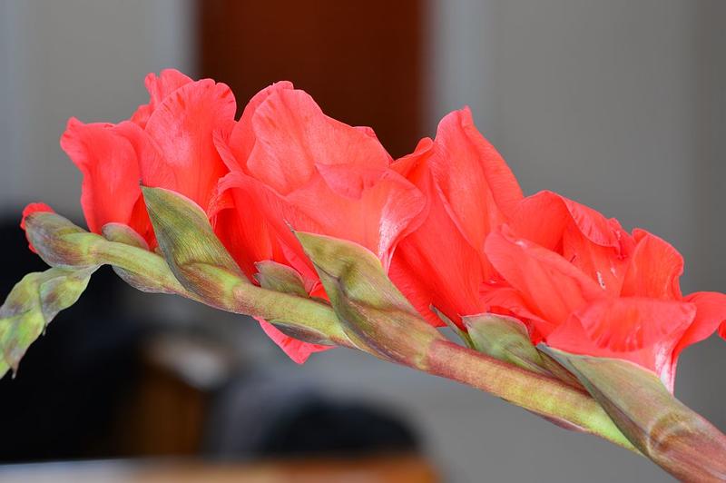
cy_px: 242
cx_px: 363
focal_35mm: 202
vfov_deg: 6.8
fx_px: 4080
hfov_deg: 10.2
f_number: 13
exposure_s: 2
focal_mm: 135
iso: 100
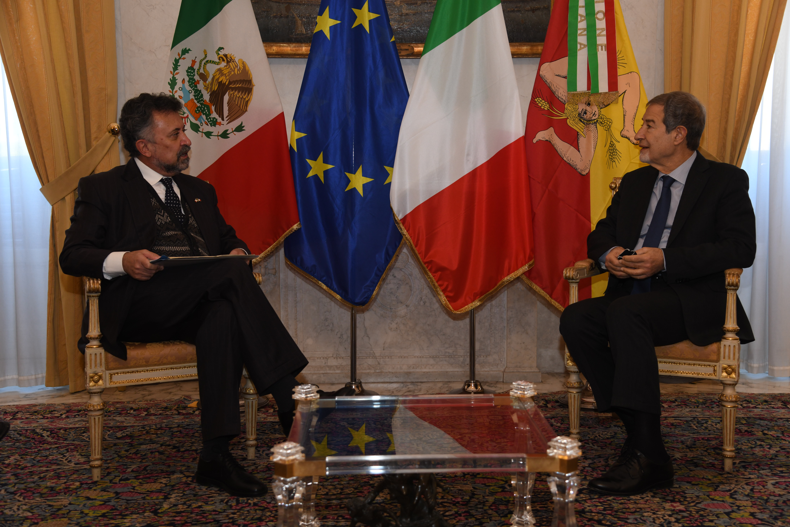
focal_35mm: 48
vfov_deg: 28.1
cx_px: 395
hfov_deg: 41.1
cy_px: 264
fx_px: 1053
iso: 800
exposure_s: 1/80
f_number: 5.6
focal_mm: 48
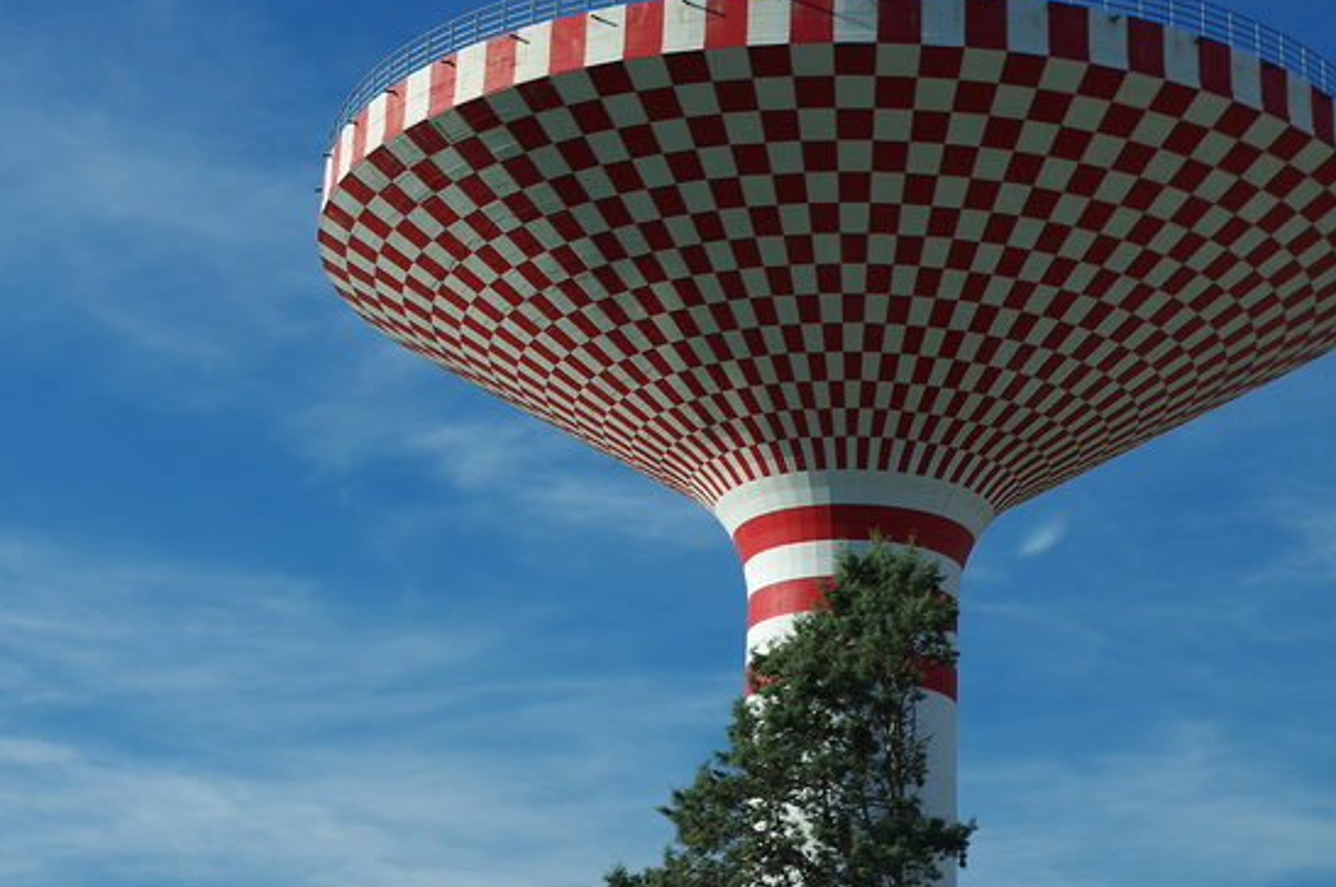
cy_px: 415
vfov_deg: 15.1
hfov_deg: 22.6
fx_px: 3335
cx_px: 716
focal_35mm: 90
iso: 100
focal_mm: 55
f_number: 9
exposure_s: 1/250
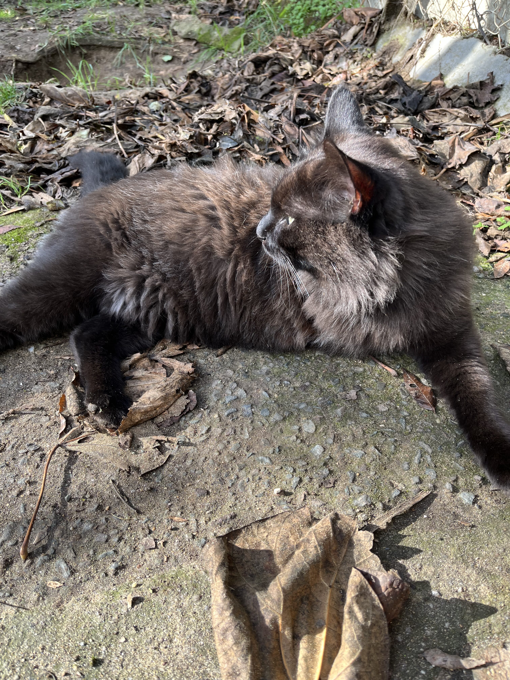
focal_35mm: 26
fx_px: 511
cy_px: 340
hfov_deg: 53.1
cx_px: 255
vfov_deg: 67.3
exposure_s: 1/122
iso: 32
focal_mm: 5.1
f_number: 1.6
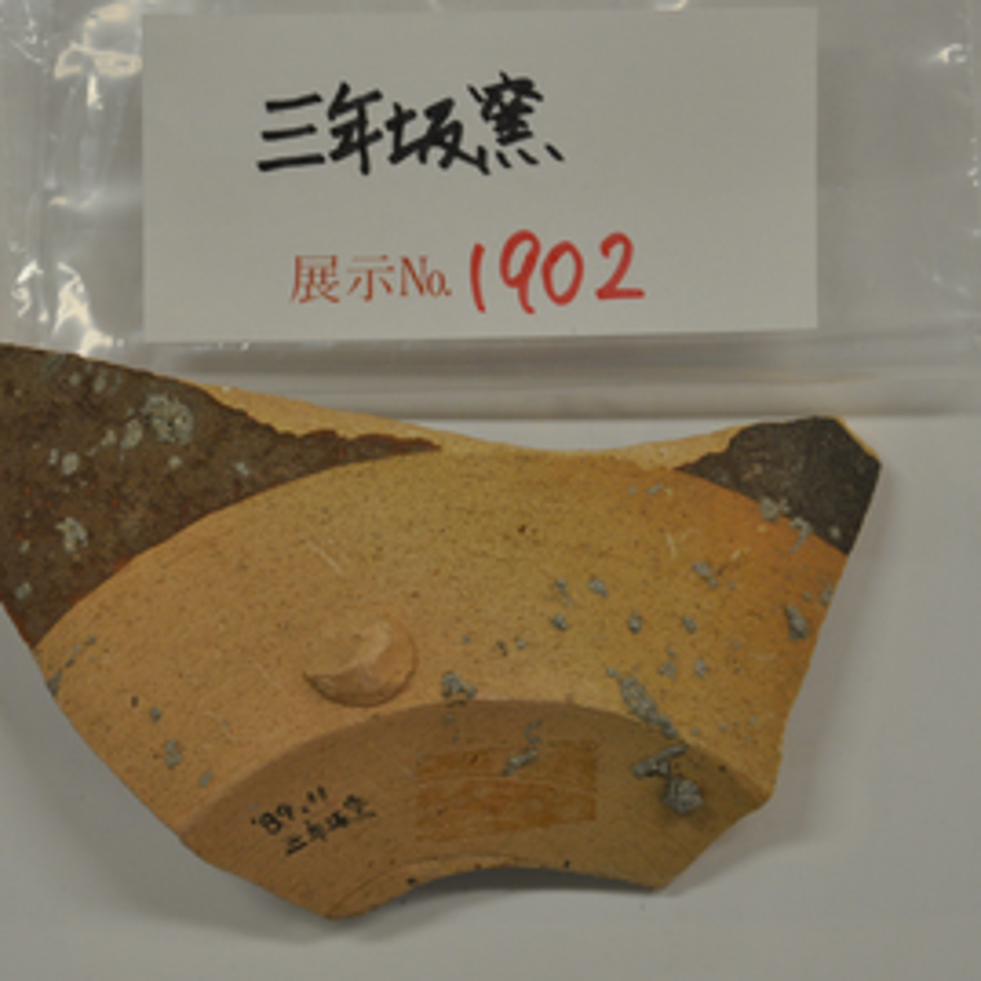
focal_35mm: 161
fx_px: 5153
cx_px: 361
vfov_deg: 10.9
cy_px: 529
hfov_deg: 10.9
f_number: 5.3
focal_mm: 75
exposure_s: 1/160
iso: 800
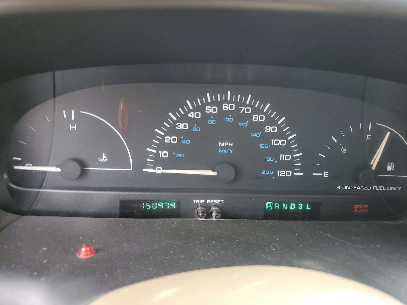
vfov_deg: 53.1
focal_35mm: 26
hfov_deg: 67.3
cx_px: 204
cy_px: 152
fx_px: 306
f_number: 1.5
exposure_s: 1/120
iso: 90
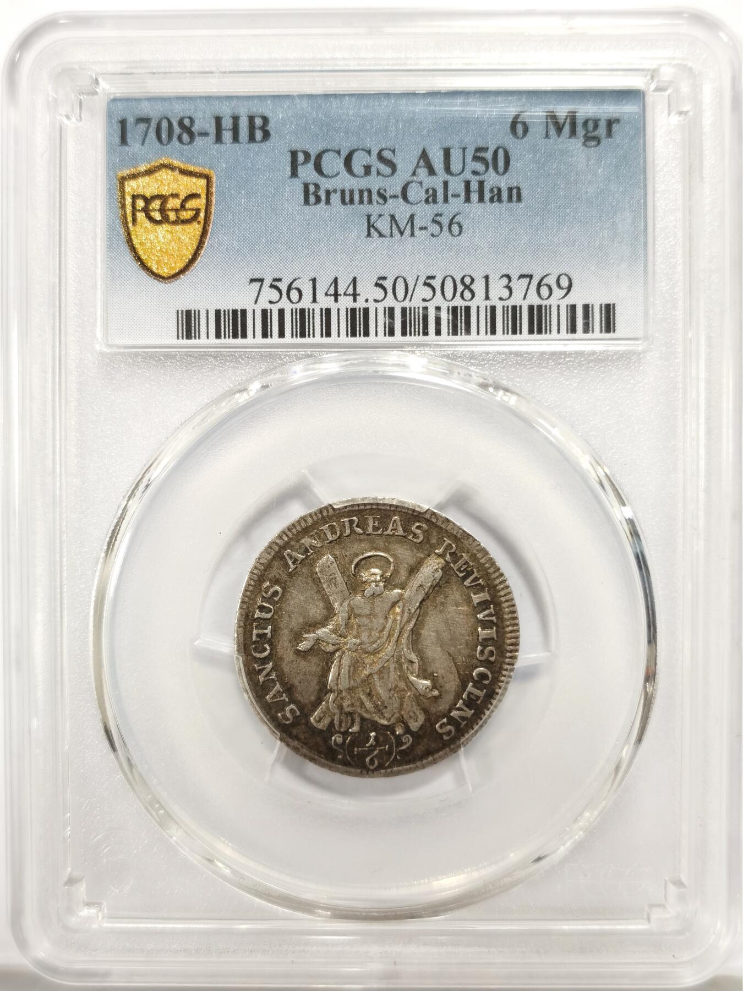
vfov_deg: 35.5
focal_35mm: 54
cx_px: 372
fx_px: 1545
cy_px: 496
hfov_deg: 27.0
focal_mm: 5.56
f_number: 16
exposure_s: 1/100
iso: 160
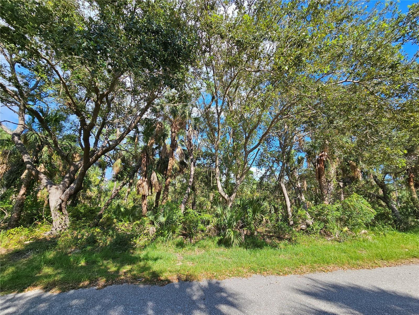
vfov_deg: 89.9
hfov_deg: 106.2
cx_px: 210
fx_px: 157
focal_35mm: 13
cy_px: 158
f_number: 2.2
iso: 50
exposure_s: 1/955
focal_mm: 2.2
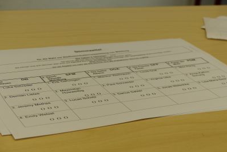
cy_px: 81
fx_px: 549
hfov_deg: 23.4
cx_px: 114
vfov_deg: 15.7
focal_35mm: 87
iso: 100
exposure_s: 1/100
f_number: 3.2
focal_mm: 15
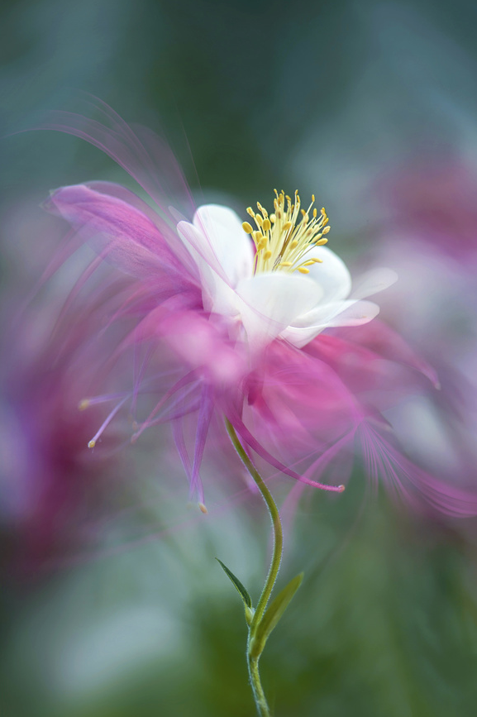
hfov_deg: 11.3
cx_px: 248
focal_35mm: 121
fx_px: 2408
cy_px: 364
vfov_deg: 16.9
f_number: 3.2
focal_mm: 105
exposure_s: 1/640
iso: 250
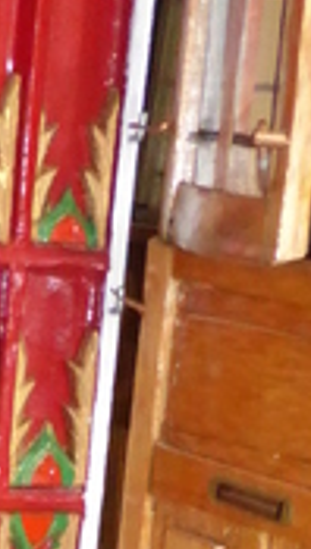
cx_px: 66
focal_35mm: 149
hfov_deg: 8.2
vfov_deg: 13.8
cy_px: 737
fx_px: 2175
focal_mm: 4.3
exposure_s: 1/60
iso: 500
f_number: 3.3
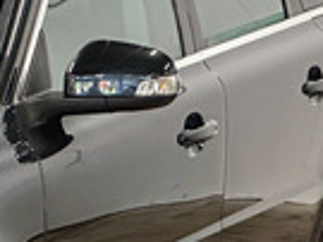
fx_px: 3188
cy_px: 156
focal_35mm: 342
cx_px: -278
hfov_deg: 5.7
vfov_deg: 4.3
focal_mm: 9
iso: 250
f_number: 2.8
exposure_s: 1/50
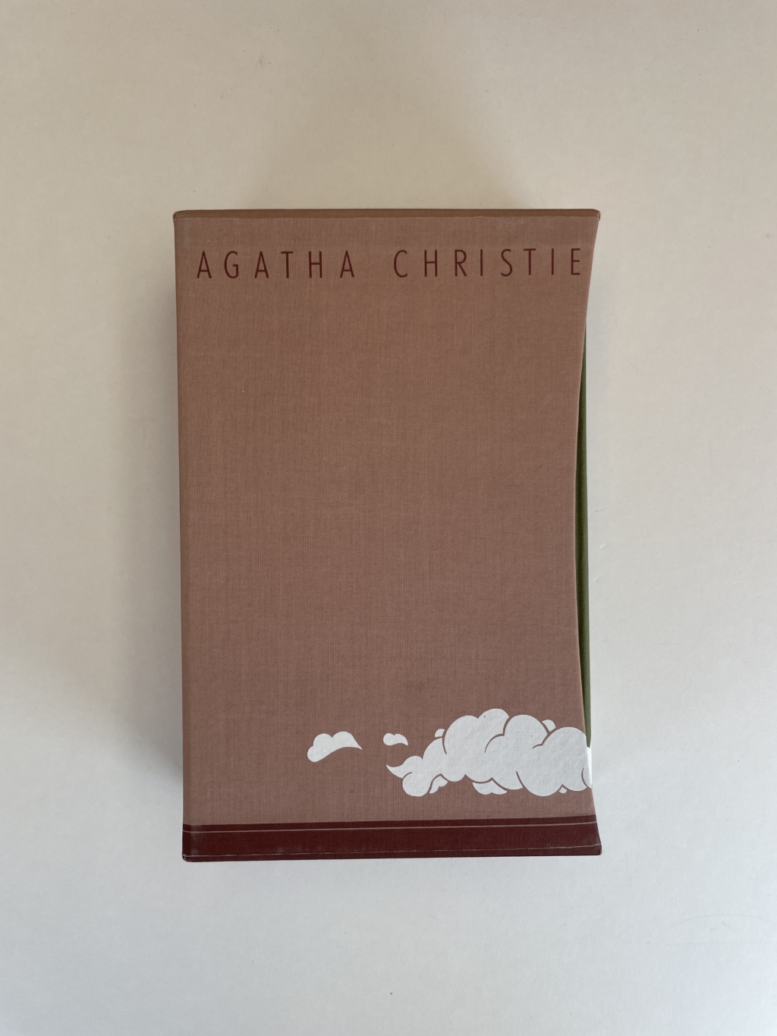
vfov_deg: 67.3
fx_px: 778
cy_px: 518
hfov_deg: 53.1
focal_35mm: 26
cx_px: 388
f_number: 1.6
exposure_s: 1/162
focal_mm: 4.2
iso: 32
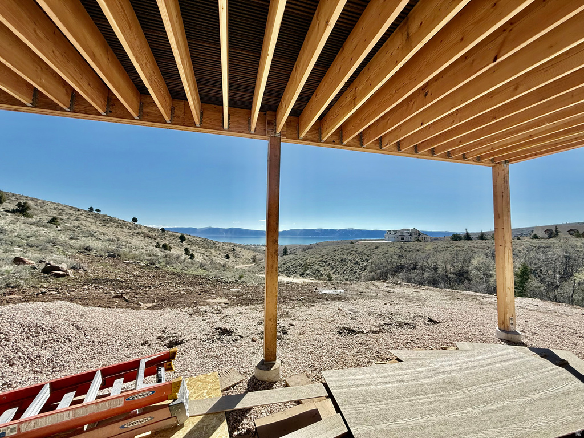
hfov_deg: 102.1
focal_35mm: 14
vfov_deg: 85.7
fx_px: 236
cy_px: 219
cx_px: 292
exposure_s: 1/1339
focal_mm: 2.22
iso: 64
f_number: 2.2
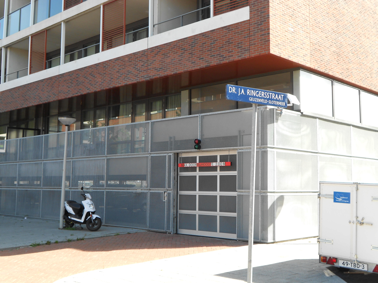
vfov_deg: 33.6
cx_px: 189
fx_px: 470
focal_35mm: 43
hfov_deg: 43.9
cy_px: 142
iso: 80
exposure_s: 1/125
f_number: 4.2
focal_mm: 7.7
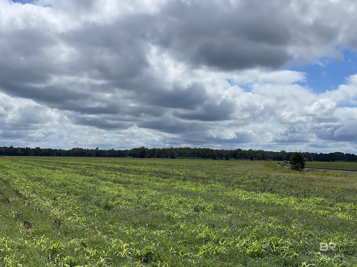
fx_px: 536
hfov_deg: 36.8
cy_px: 134
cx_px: 178
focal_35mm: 52
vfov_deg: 28.0
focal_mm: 6
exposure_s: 1/5988
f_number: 2
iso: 32
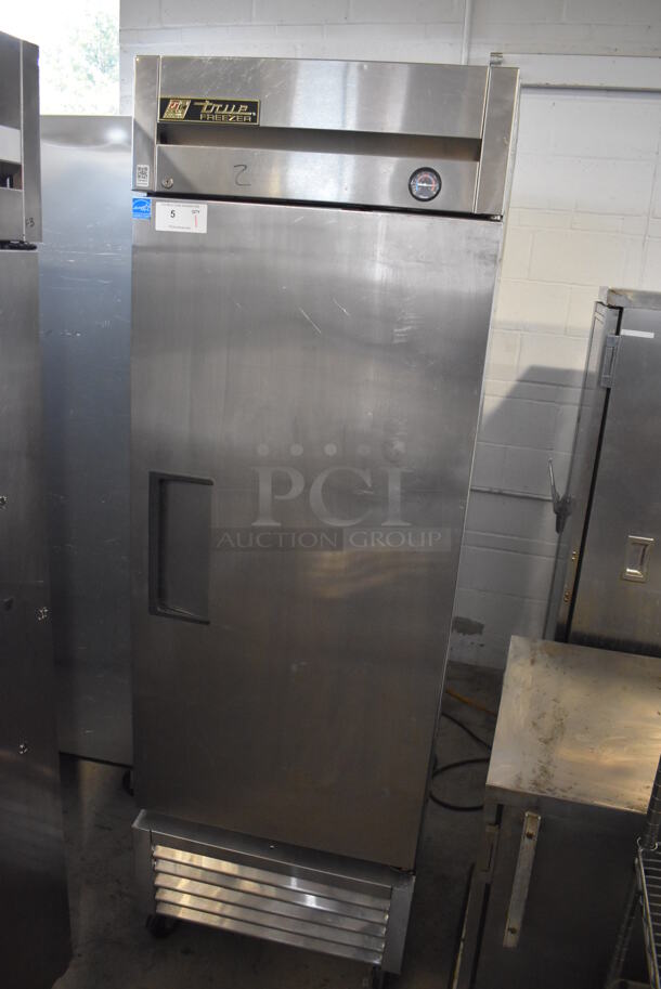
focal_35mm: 27
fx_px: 742
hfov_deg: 48.0
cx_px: 330
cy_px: 494
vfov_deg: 67.3
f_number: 3.5
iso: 4000
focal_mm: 18
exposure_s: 1/125
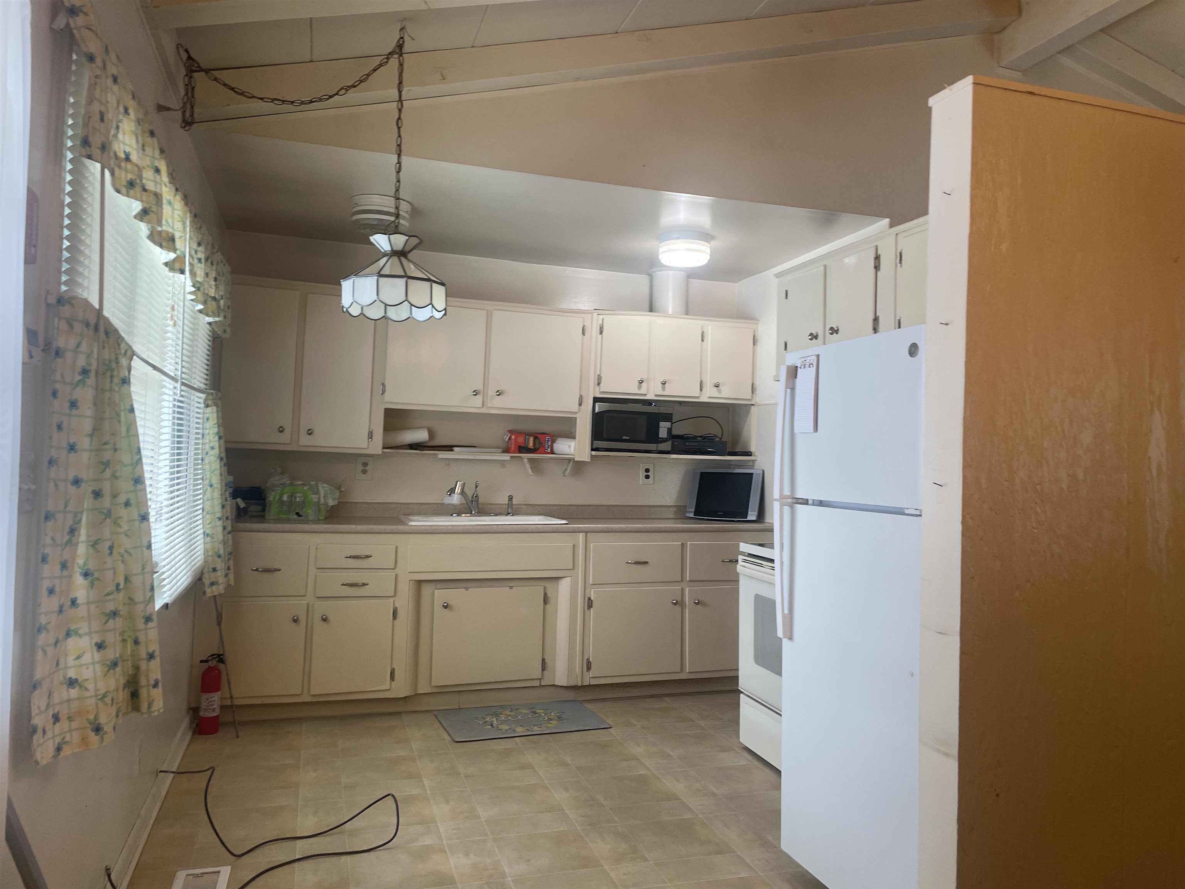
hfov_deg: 67.3
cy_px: 444
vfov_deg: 53.1
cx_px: 592
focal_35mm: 26
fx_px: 890
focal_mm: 4.2
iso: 64
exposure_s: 1/60
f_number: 1.6
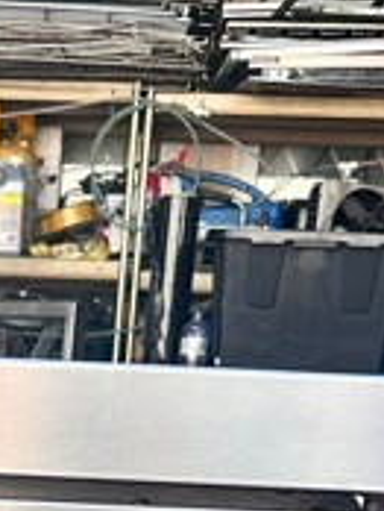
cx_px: -120
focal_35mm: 112
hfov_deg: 12.8
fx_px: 1653
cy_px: 1050
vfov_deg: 14.4
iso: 80
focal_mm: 6.86
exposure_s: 1/663
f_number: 1.78
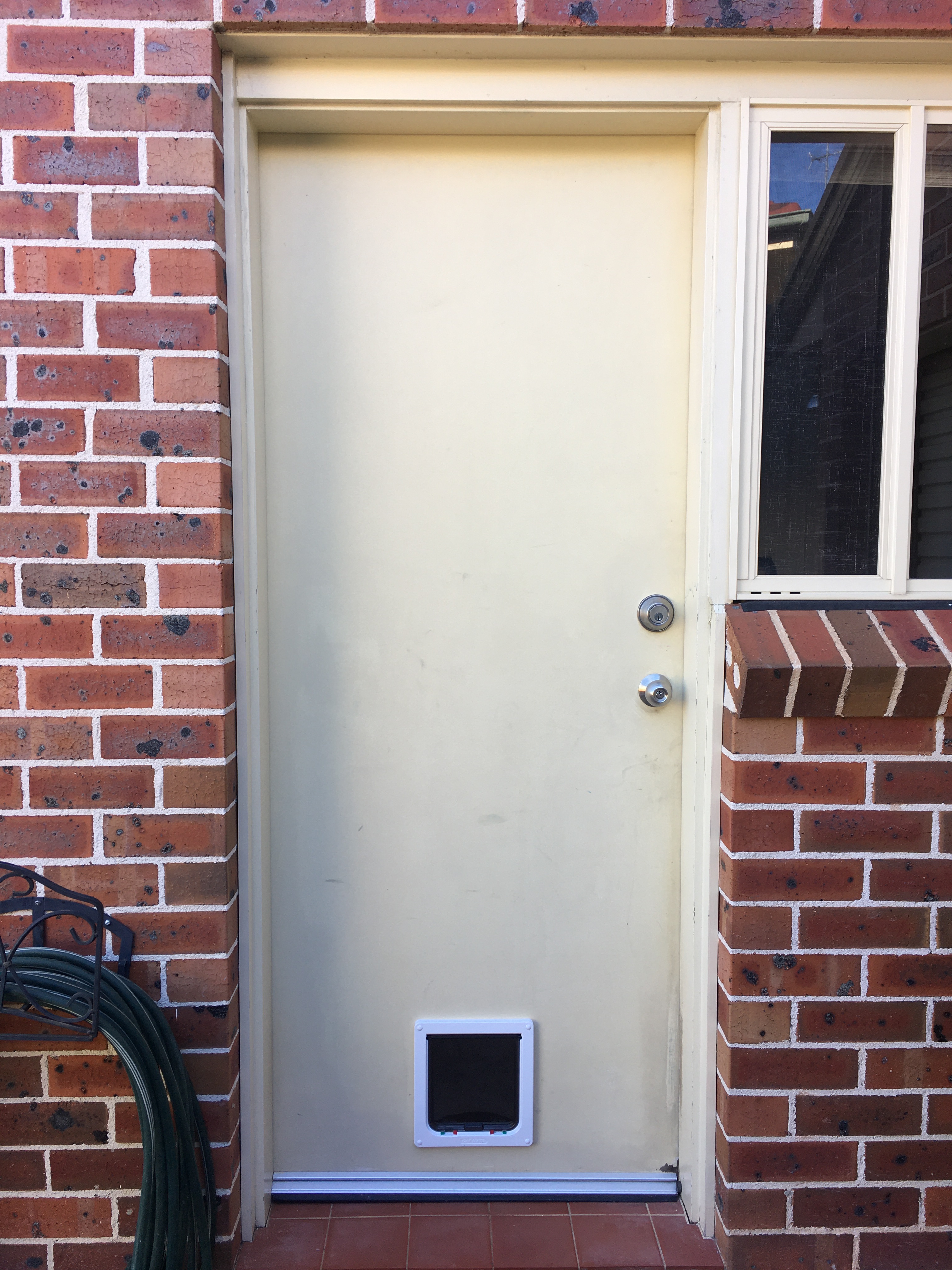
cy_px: 635
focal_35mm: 29
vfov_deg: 61.7
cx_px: 476
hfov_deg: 48.2
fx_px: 1063
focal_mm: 4.15
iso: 25
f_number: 2.2
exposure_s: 1/102
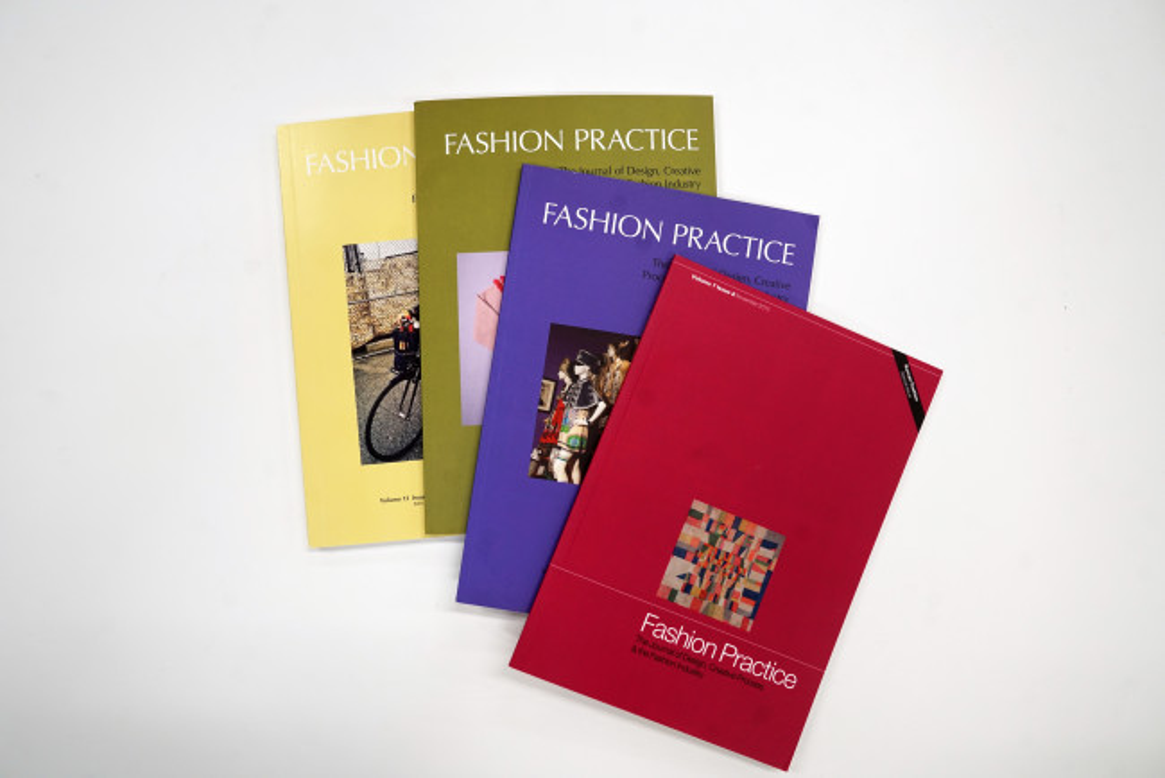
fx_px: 906
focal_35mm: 28
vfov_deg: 46.4
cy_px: 389
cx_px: 582
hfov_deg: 65.4
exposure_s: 1/100
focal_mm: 28
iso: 800
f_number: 5
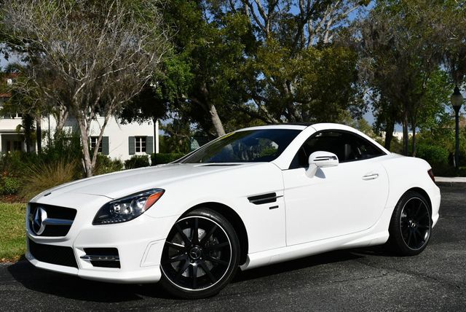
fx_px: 570
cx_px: 233
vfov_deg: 30.6
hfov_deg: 44.5
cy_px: 156
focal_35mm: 44
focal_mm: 22
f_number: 10
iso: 100
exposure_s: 1/400
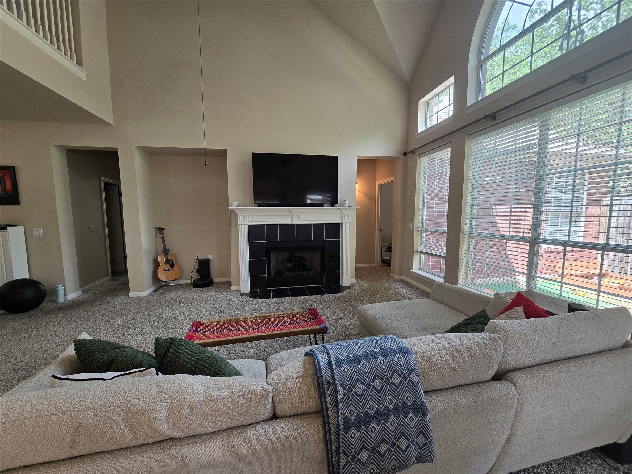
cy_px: 237
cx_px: 316
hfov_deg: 106.2
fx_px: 237
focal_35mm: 13
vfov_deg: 89.9
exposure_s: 1/60
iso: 80
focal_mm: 2.2
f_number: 2.2
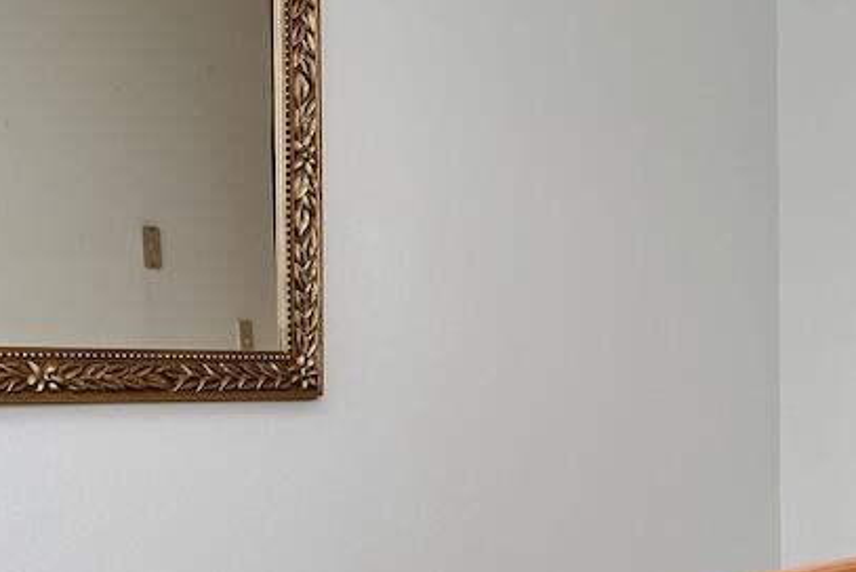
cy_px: 399
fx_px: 1856
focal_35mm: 78
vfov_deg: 17.5
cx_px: 565
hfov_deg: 25.8
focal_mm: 16
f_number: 5
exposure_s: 1/125
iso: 160
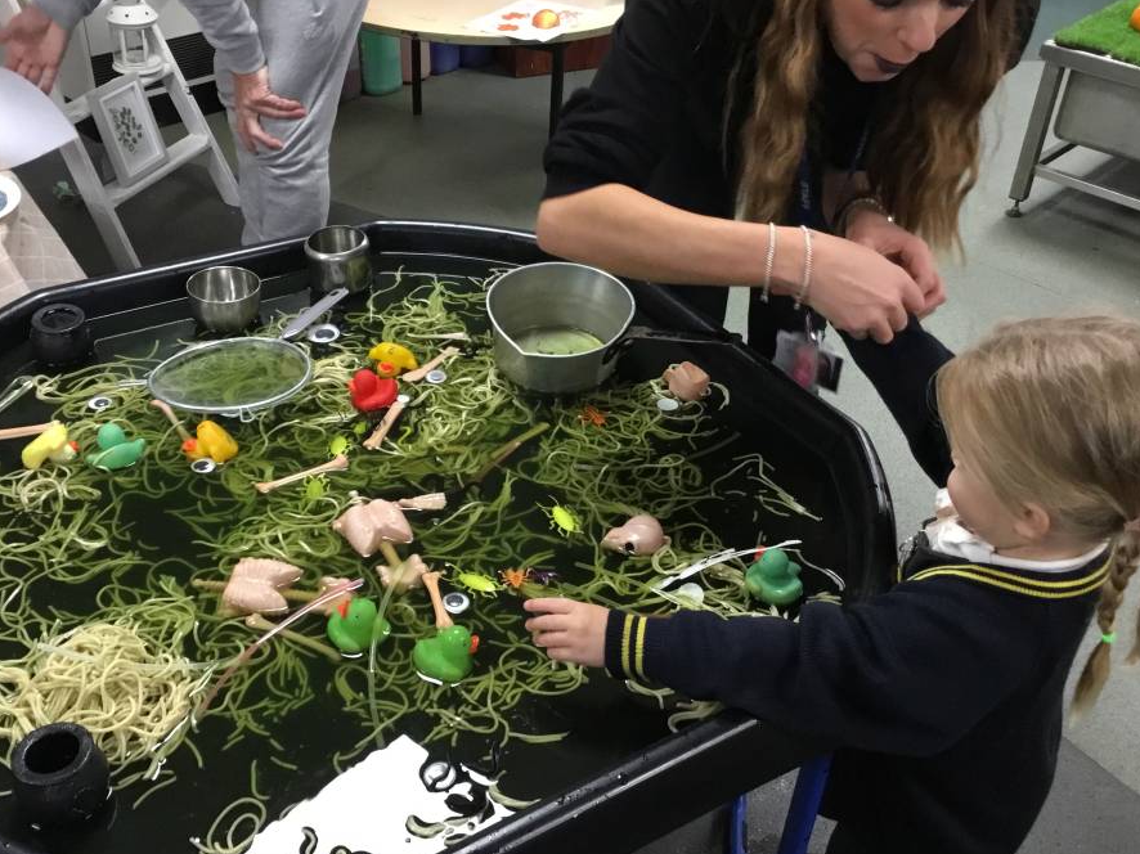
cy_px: 409
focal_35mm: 35
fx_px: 1152
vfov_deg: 40.7
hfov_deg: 52.6
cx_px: 531
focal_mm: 3.3
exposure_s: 1/33
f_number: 2.4
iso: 200
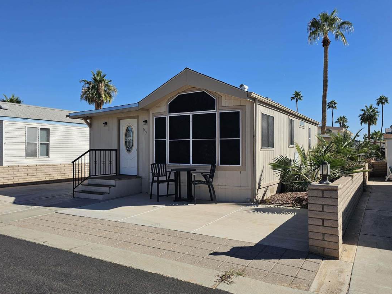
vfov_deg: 51.4
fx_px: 306
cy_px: 148
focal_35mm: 27
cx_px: 183
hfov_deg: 65.2
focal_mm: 6.3
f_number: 1.7
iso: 10
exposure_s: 1/1148
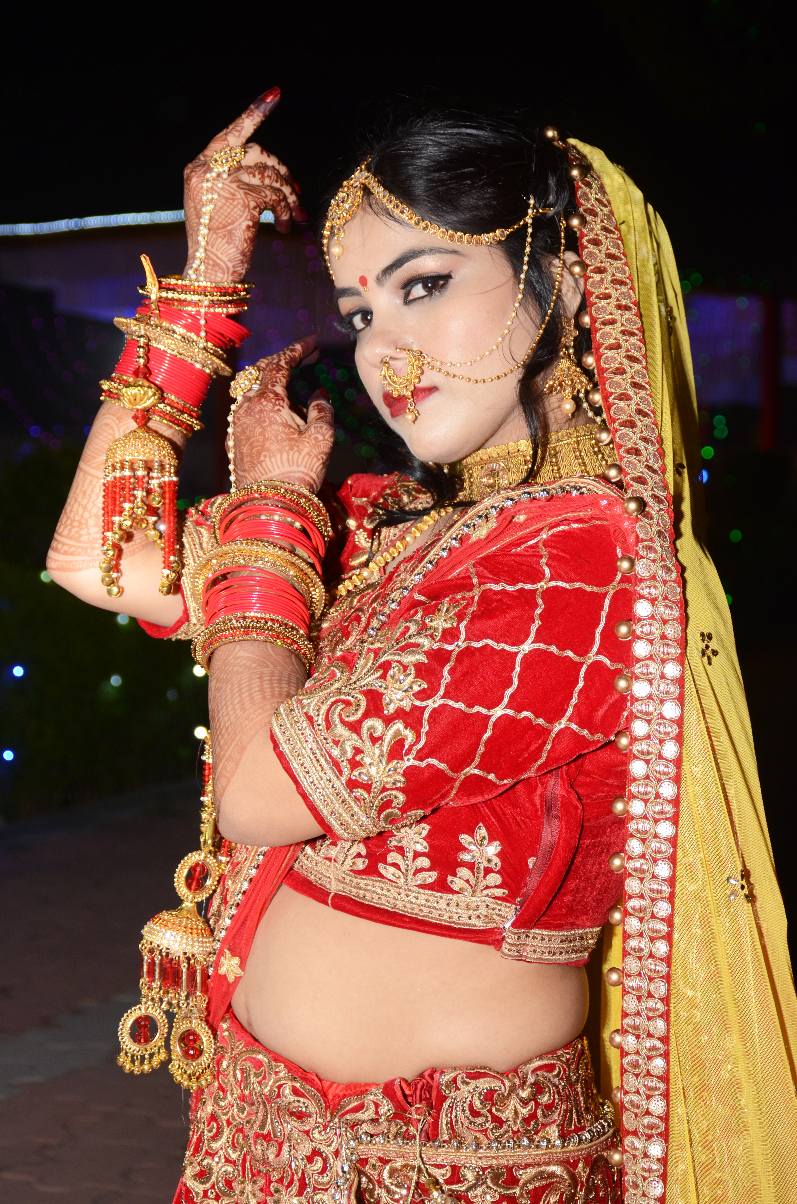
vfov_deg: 28.1
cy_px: 602
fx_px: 2402
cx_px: 398
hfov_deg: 18.8
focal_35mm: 72
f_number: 6.3
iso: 640
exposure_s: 1/125
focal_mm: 48
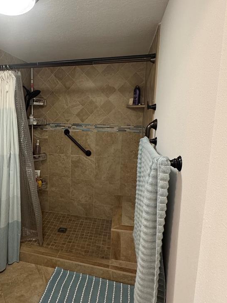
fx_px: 201
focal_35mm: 23
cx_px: 71
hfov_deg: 57.3
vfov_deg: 73.8
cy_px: 140
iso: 500
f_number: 2.2
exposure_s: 1/60
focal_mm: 2.22
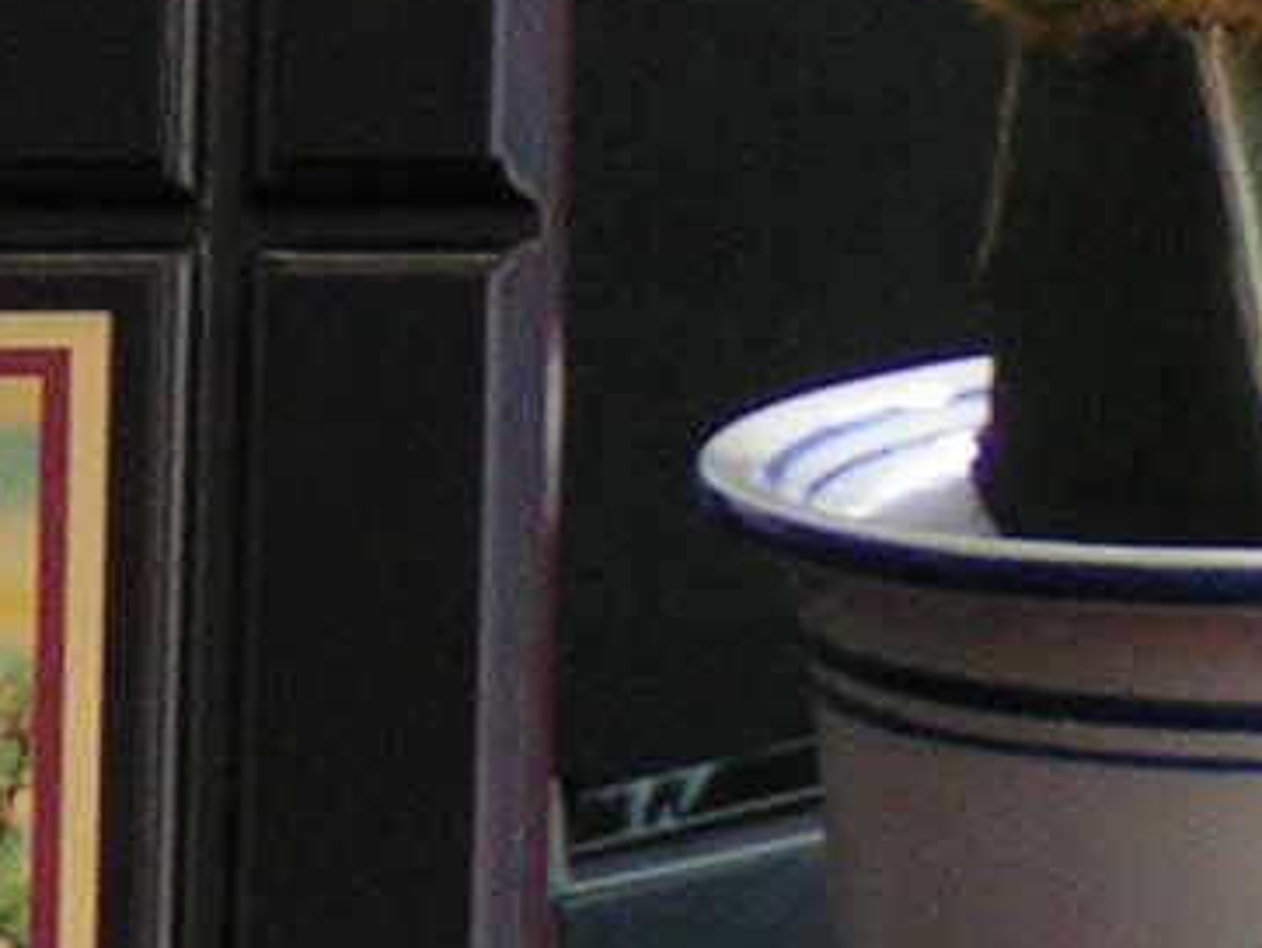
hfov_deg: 3.6
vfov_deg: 2.8
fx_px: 19590
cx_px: -1600
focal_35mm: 537
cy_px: -1140
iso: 125
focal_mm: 14.5
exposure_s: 1/100
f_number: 3.5
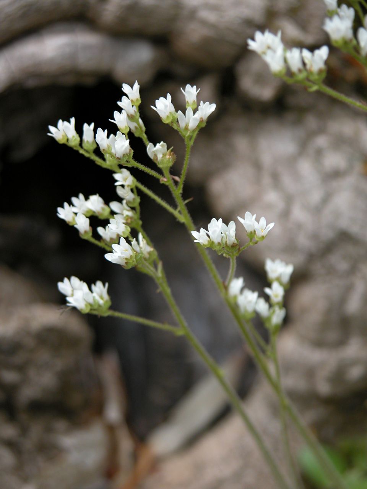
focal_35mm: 191
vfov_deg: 10.4
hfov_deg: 7.8
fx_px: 2700
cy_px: 244
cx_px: 184
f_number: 4
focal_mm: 48.5
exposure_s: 1/252
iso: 100
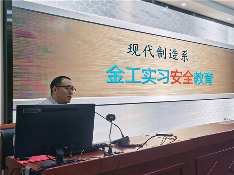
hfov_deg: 44.8
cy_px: 88
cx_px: 117
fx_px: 284
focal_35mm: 42
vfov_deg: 34.3
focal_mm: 5.56
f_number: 1.6
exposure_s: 1/120
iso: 50
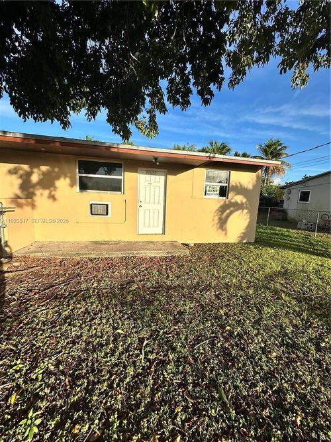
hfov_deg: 85.7
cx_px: 166
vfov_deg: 102.1
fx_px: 179
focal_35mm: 14
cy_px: 221
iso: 50
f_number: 2.2
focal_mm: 2.22
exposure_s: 1/2304
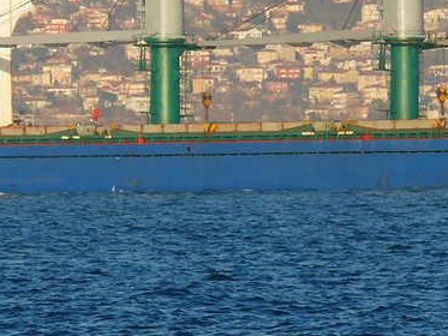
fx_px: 9075
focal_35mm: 701
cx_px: 230
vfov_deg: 2.1
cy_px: 61
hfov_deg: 2.8
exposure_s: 1/320
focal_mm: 51.8
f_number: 5.6
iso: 100
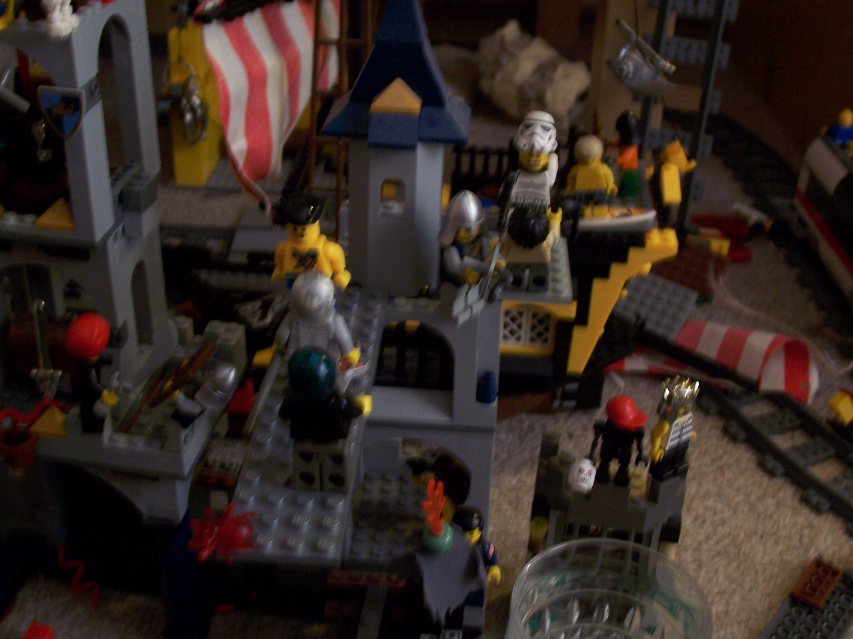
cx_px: 426
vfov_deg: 34.3
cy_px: 320
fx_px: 1035
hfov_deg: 44.8
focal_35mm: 42
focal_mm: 7
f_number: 3
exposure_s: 1/8
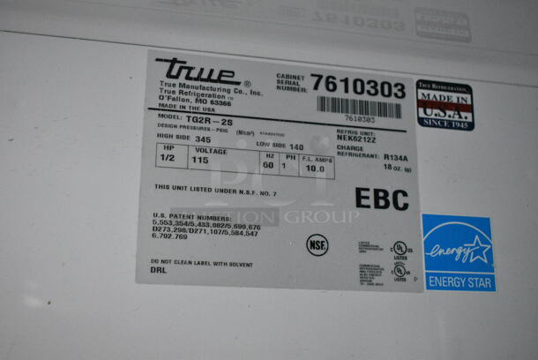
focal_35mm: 46
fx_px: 696
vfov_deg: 29.0
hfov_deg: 42.3
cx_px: 269
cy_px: 180
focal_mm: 31
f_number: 5.6
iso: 6400
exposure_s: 1/125
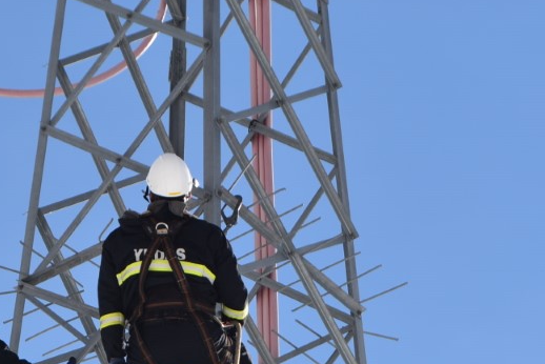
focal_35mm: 312
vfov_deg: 4.4
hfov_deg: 6.6
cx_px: 199
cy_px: 407
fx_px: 4726
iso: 110
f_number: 8
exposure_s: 1/500
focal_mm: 90
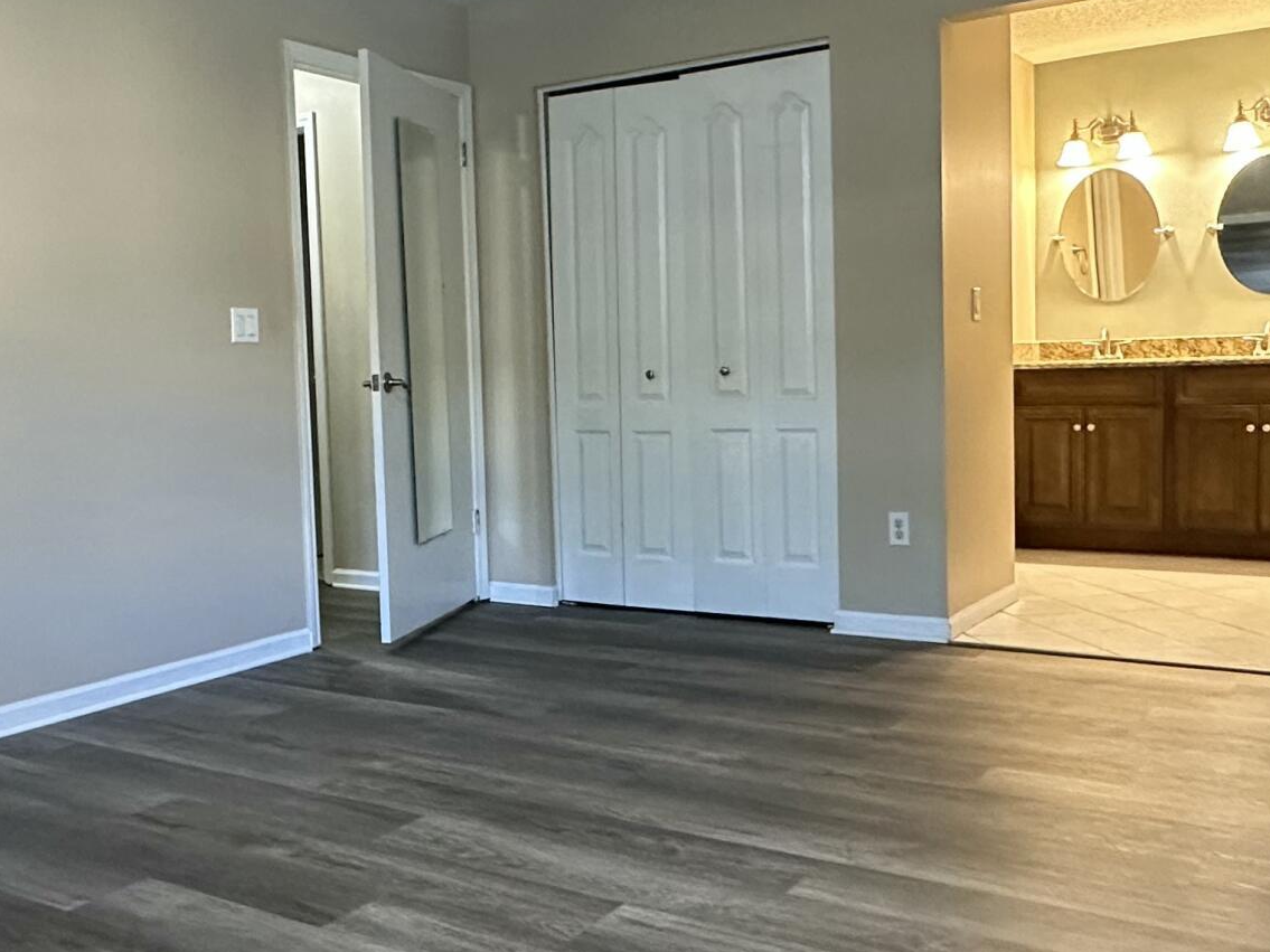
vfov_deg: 38.7
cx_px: 547
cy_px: 480
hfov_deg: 50.0
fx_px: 1357
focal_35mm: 37
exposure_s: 1/60
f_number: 2.2
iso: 500
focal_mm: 2.22
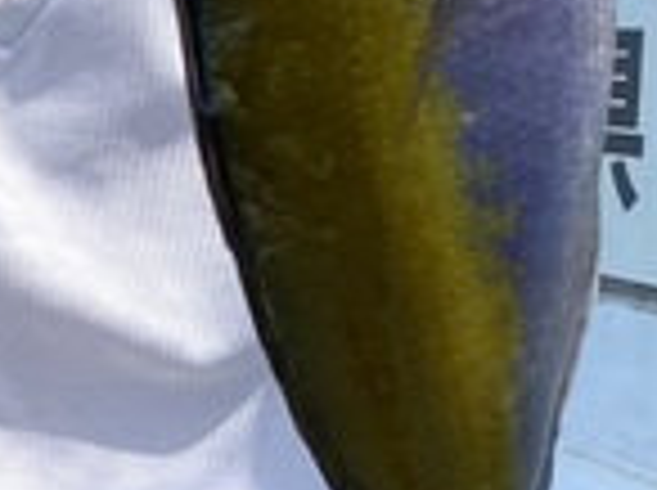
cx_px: -194
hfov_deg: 16.4
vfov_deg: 12.9
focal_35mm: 114
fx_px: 2160
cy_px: 72
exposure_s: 1/2315
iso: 32
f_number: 1.8
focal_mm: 4.25
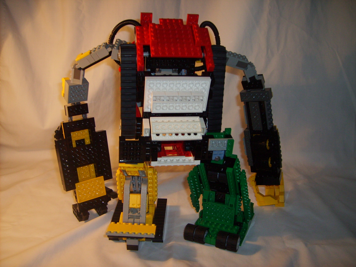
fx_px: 360
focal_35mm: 35
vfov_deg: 40.7
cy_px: 134
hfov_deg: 52.6
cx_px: 178
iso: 100
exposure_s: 1/45
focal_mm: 5.8
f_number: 2.8
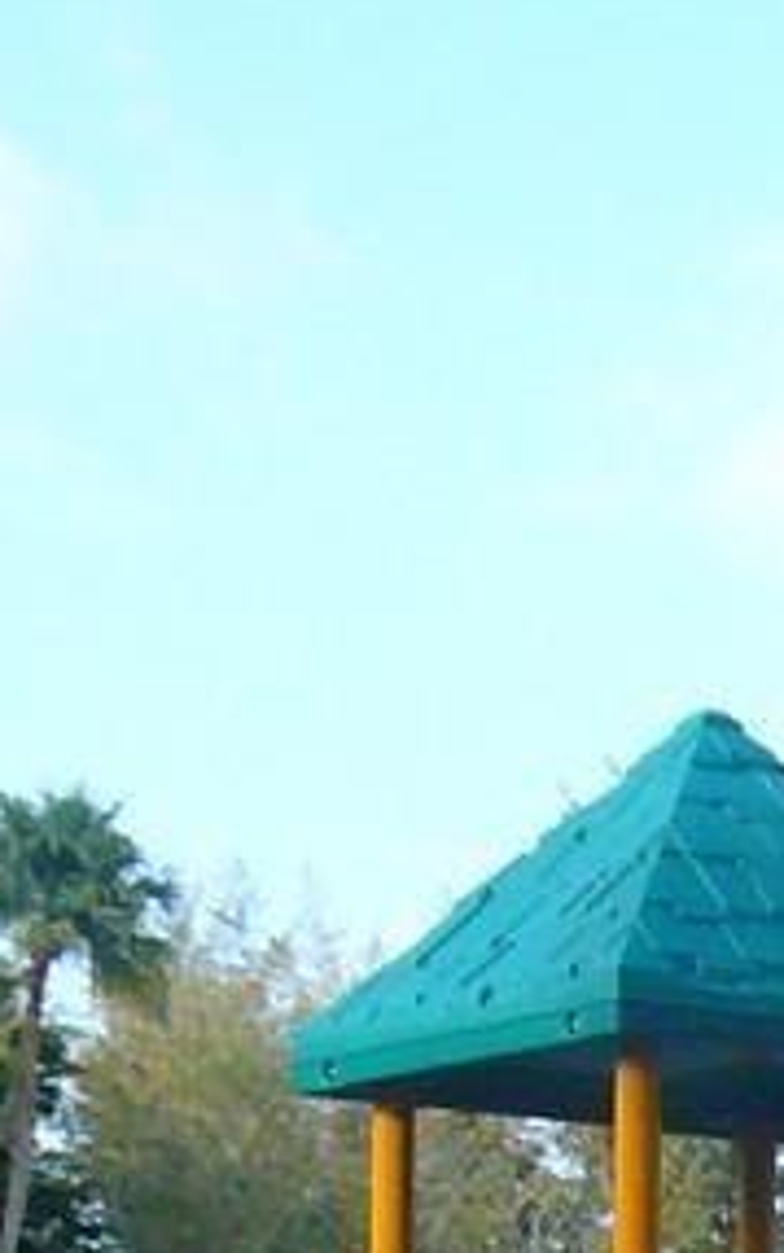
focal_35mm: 133
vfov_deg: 15.0
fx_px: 4542
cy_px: 1595
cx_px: 1292
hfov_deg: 9.5
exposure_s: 1/160
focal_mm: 4.6
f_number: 8
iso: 200
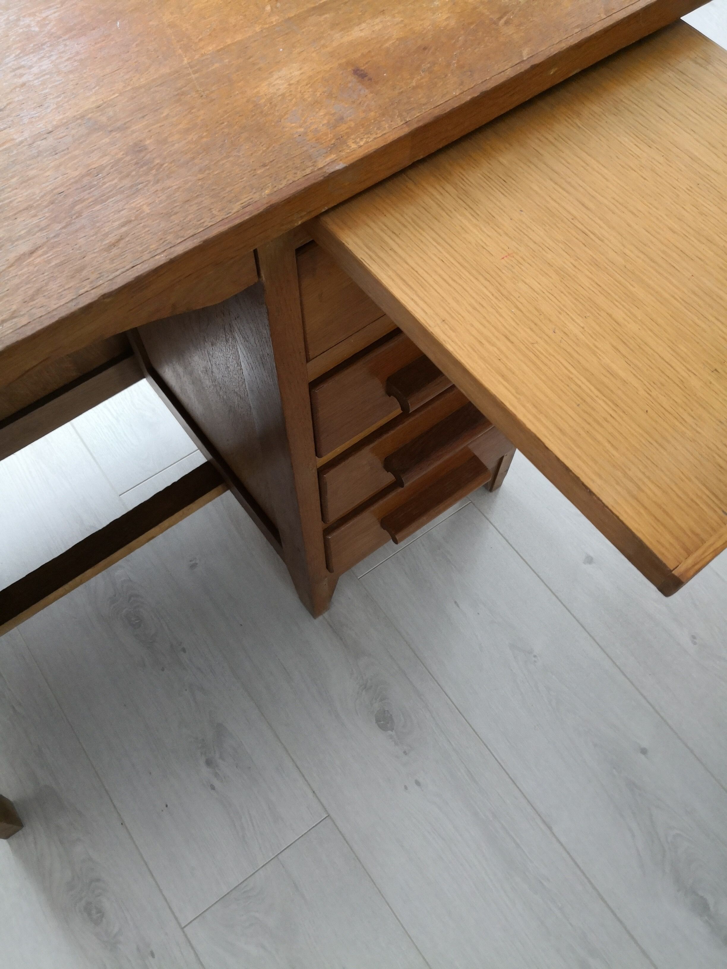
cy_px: 484
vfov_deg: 65.3
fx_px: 756
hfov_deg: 51.4
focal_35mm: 27
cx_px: 364
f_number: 1.6
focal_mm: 3.95
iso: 250
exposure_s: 1/33.3
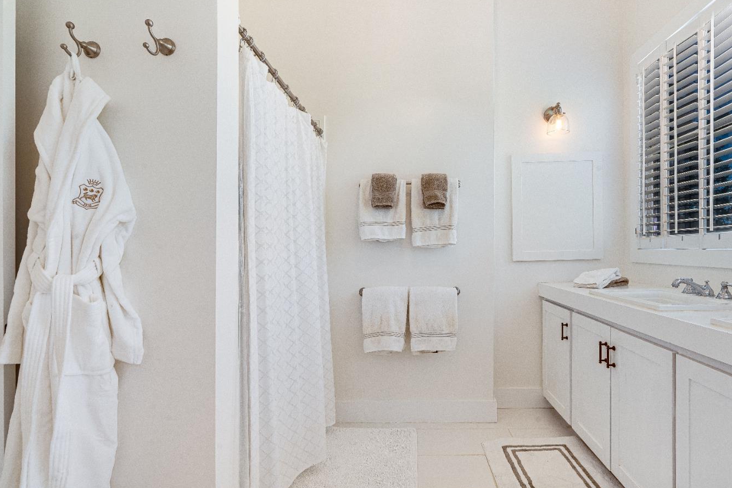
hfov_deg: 89.8
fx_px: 366
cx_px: 398
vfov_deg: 67.4
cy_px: 242
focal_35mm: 18
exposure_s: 1/125
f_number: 11
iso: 320
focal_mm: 16
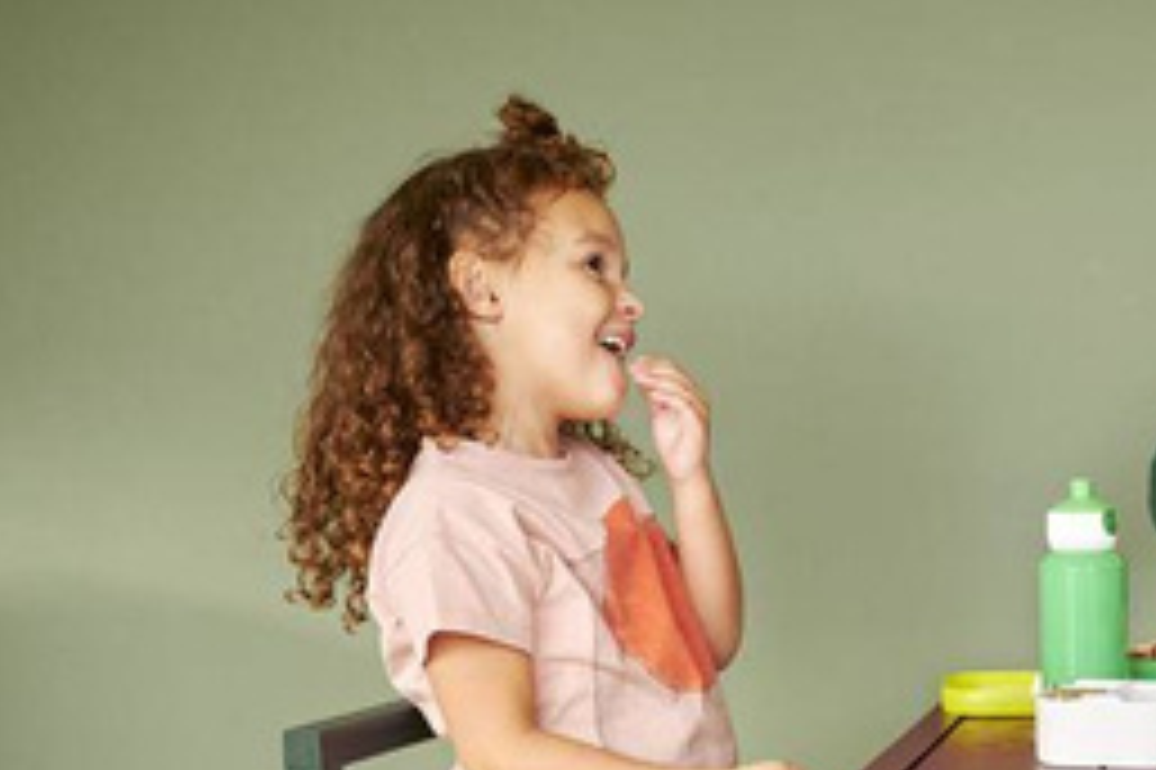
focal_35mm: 82
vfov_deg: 16.4
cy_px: 723
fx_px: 2631
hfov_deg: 23.7
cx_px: 1174
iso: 800
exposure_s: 1/125
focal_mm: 35
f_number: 2
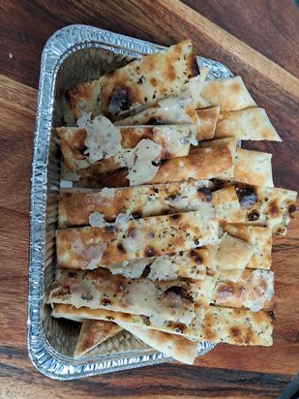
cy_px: 204
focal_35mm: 28
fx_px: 322
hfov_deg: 49.7
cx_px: 146
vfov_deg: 63.4
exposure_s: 1/30
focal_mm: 4
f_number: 1.8
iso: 320
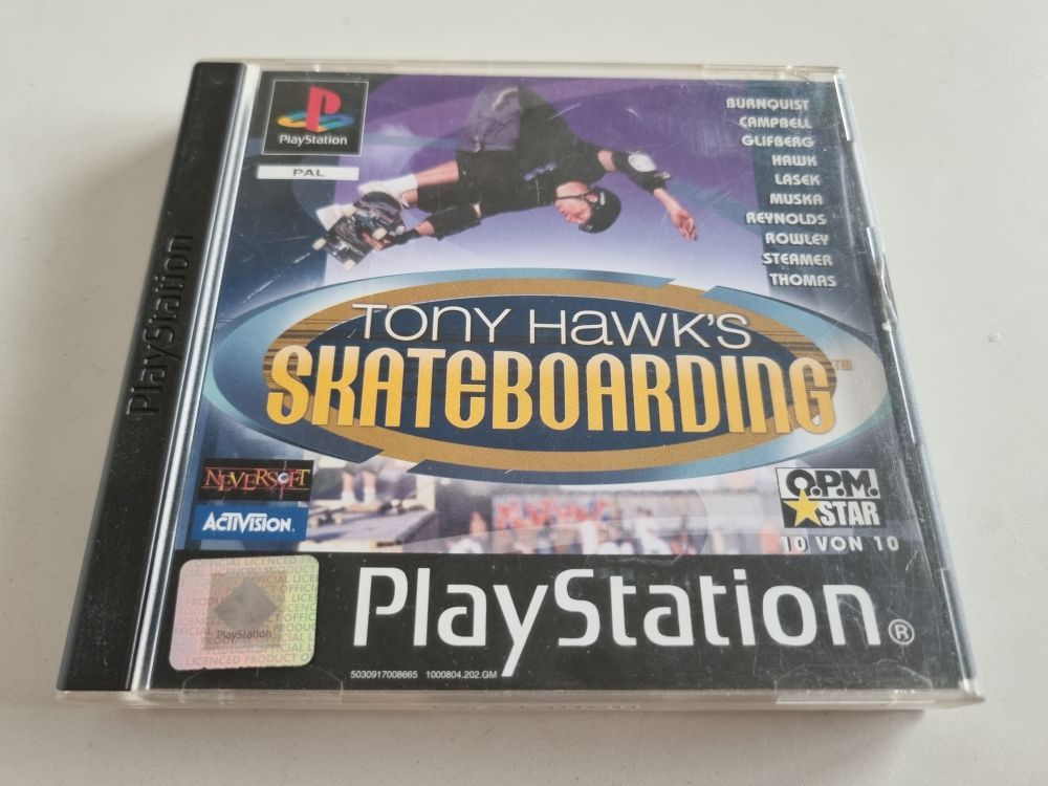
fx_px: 787
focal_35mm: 26
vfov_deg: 53.1
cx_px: 524
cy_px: 393
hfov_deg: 67.3
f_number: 1.8
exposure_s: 1/100
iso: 200
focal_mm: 5.4
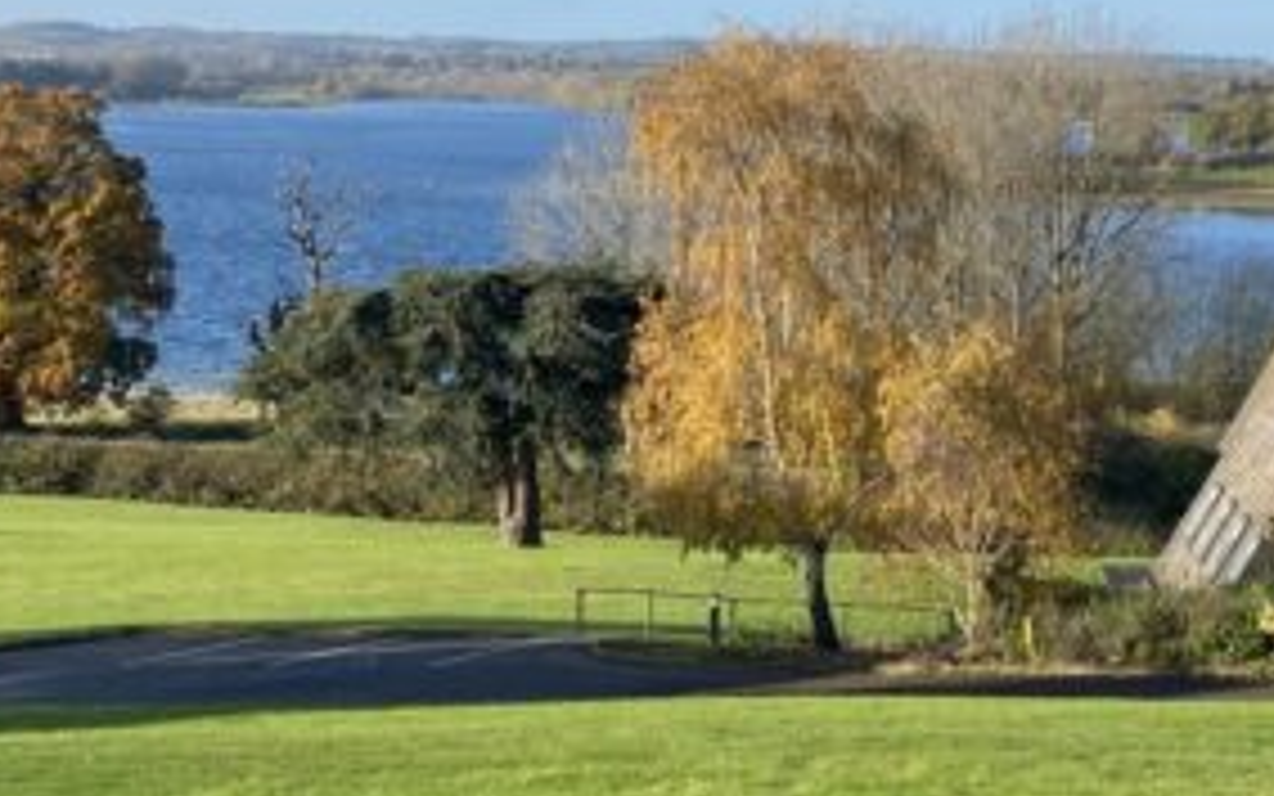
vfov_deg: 16.7
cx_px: 959
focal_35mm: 78
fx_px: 2709
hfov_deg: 26.1
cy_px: 207
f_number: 1.8
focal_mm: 4.25
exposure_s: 1/1996
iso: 32
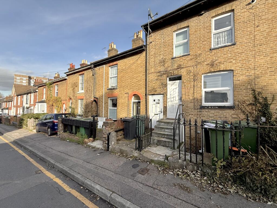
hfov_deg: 102.1
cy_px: 104
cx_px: 138
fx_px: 112
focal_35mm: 14
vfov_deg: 85.7
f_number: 2.2
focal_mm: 2.22
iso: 50
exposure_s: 1/985
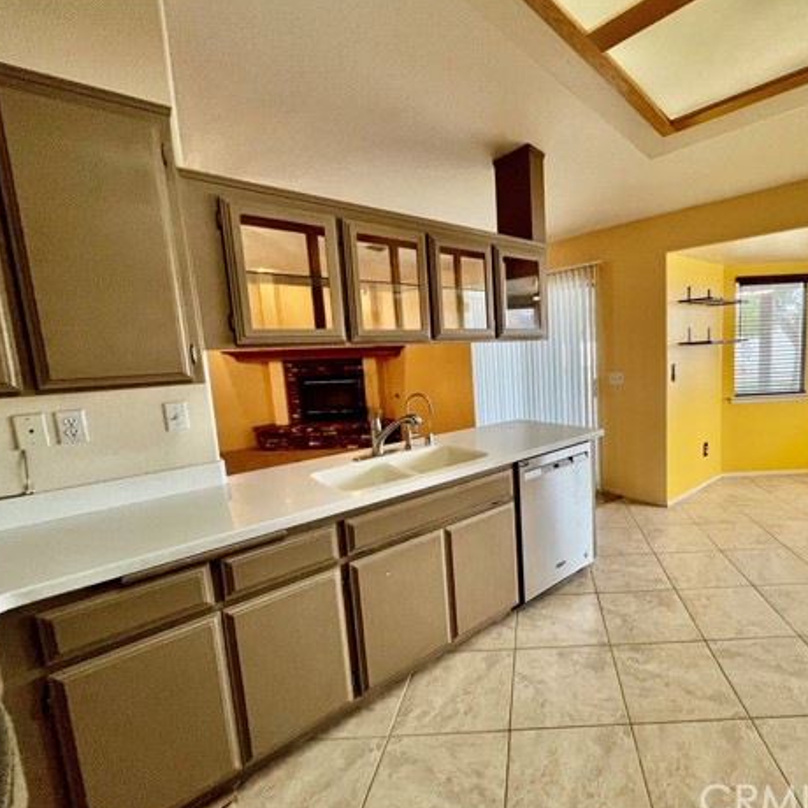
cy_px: 404
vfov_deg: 87.4
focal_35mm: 16
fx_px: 423
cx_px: 541
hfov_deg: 84.3
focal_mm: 1.57
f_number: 1.8
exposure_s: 1/120
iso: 160
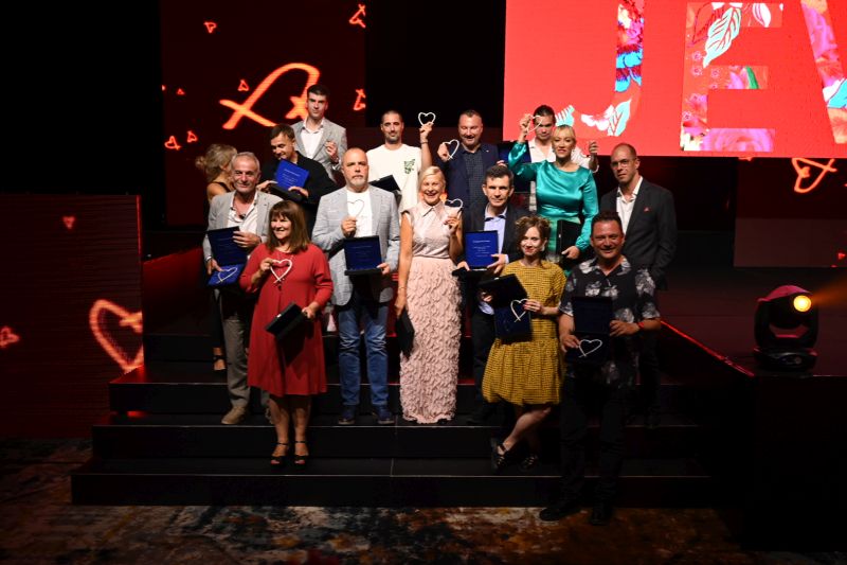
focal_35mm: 35
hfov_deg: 54.4
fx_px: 823
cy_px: 282
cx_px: 424
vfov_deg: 37.8
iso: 1250
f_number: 3.5
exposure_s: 1/200
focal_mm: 35
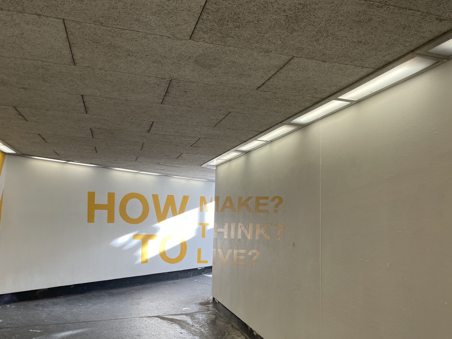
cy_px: 187
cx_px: 225
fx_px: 379
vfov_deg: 48.2
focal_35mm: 29
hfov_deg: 61.7
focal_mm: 4.2
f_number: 1.6
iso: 50
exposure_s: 1/121
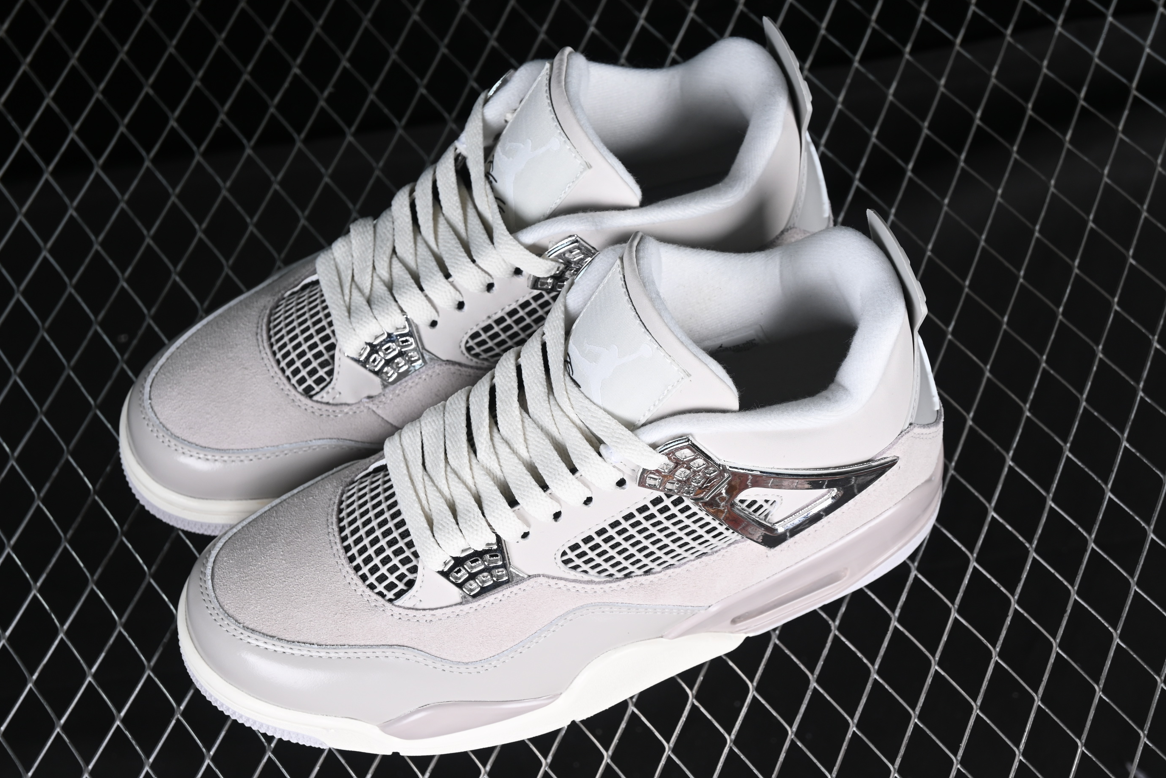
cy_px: 385
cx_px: 576
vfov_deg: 18.0
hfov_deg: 26.6
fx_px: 2462
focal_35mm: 76
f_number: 7.1
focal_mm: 50
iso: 160
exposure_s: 1/80
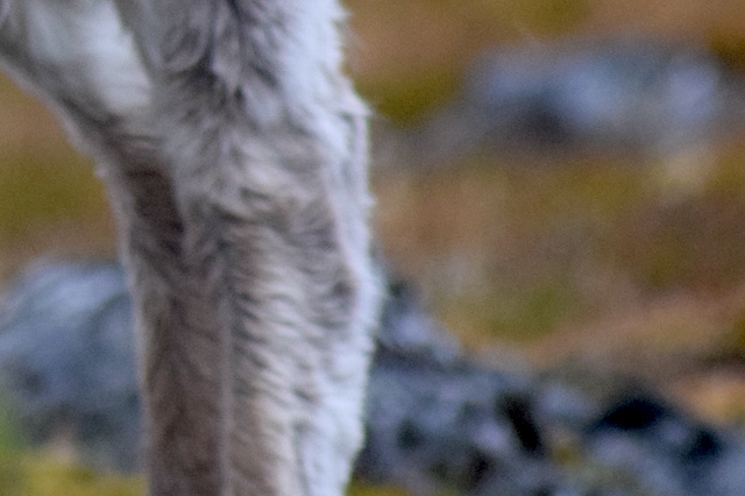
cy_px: -215
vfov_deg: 1.0
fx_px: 27943
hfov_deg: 1.5
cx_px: -343
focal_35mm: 1351
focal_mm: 240
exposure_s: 1/500
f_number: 5.3
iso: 1600
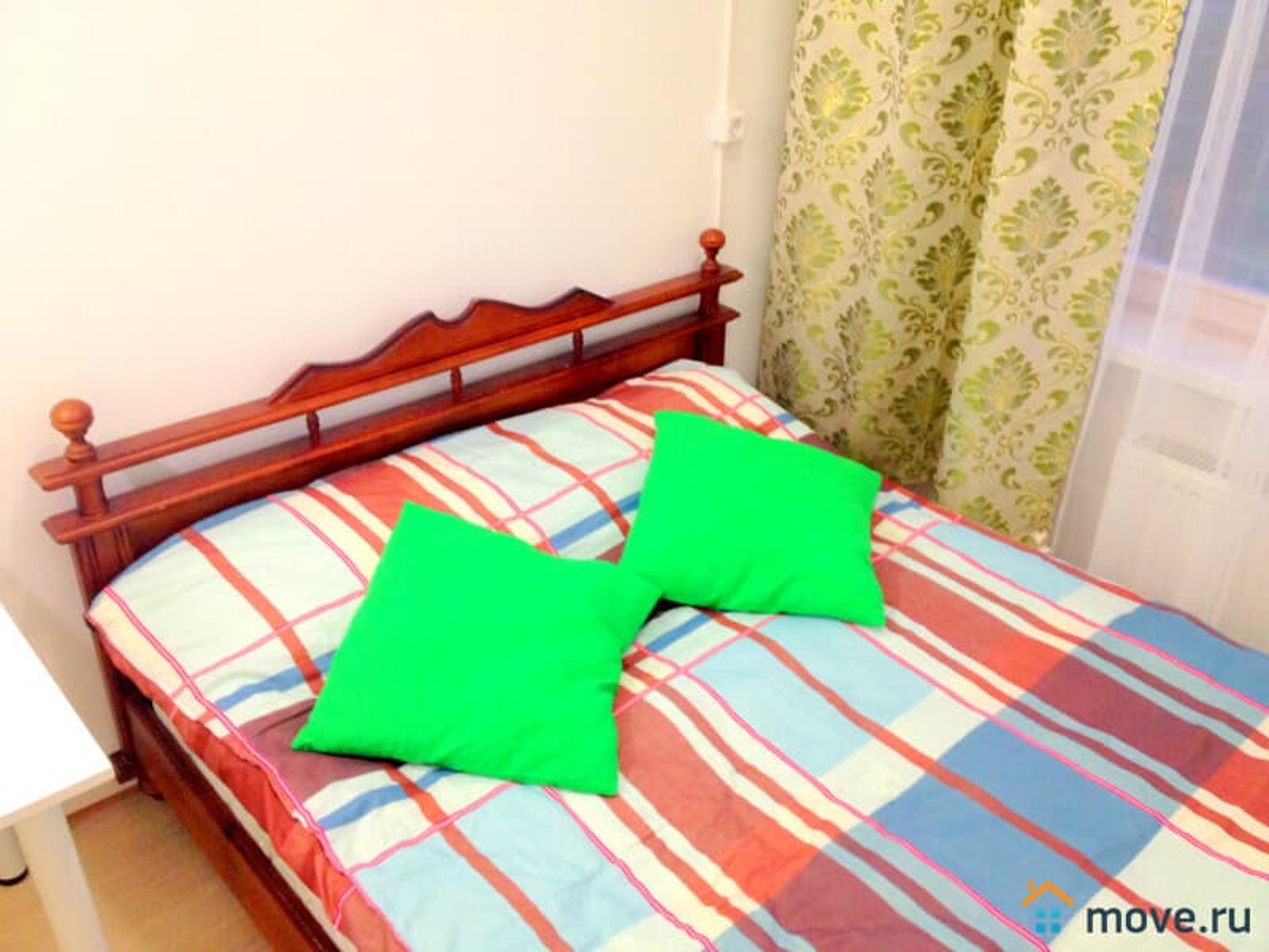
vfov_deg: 40.7
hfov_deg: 52.6
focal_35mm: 35
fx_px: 1283
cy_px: 476
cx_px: 634
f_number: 2.4
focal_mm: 4.28
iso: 125
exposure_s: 1/20
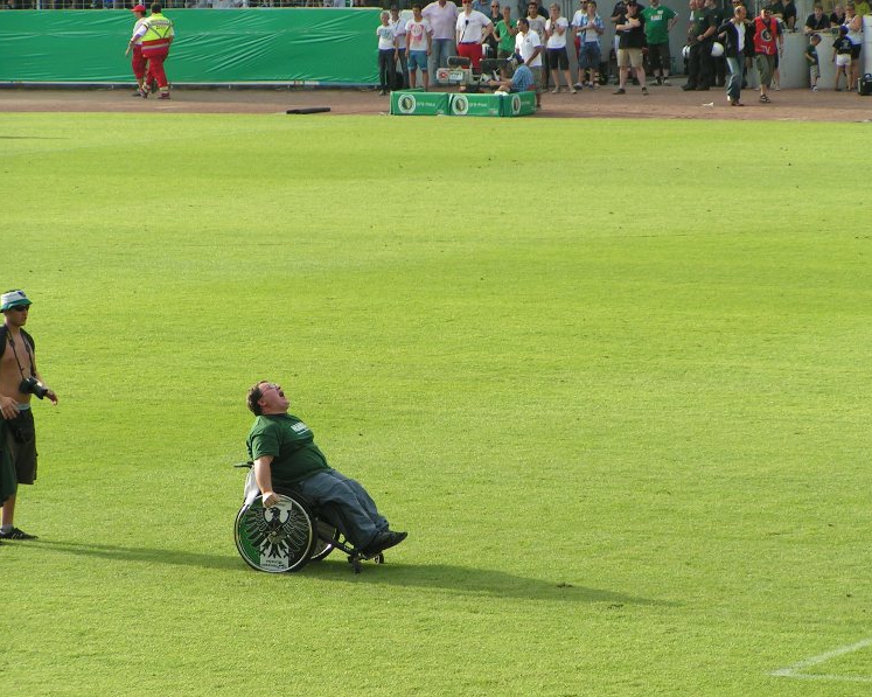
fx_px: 5314
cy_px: 349
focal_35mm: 206
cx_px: 444
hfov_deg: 9.4
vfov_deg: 7.5
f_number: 4.5
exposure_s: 1/250
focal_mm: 30.1
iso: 50
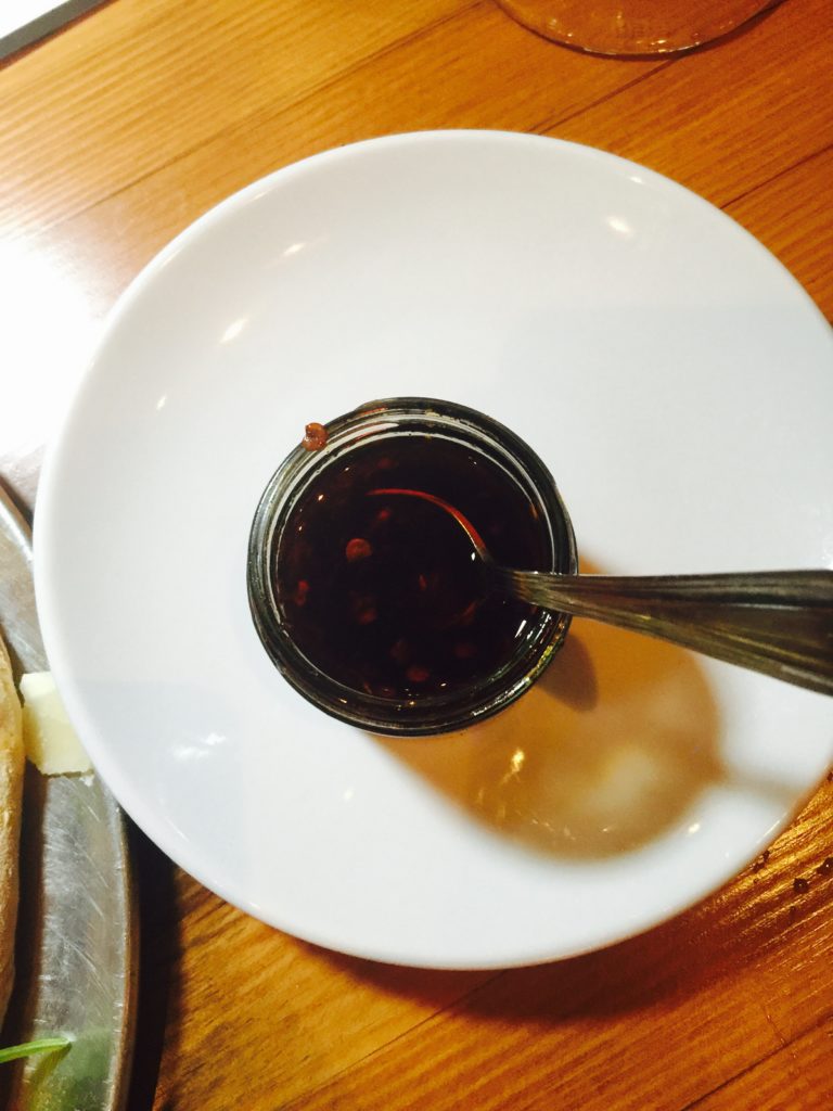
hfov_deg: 48.2
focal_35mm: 29
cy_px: 556
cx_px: 416
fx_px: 930
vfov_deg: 61.7
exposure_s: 1/10
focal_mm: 4.15
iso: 125
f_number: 2.2
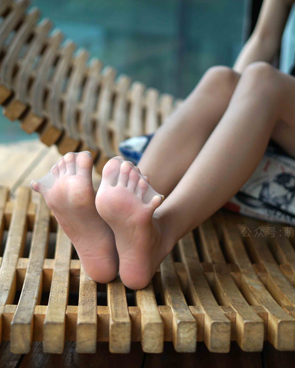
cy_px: 185
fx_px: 775
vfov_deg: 26.8
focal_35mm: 71
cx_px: 116
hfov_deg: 21.5
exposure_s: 1/1600
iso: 250
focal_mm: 50
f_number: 1.8
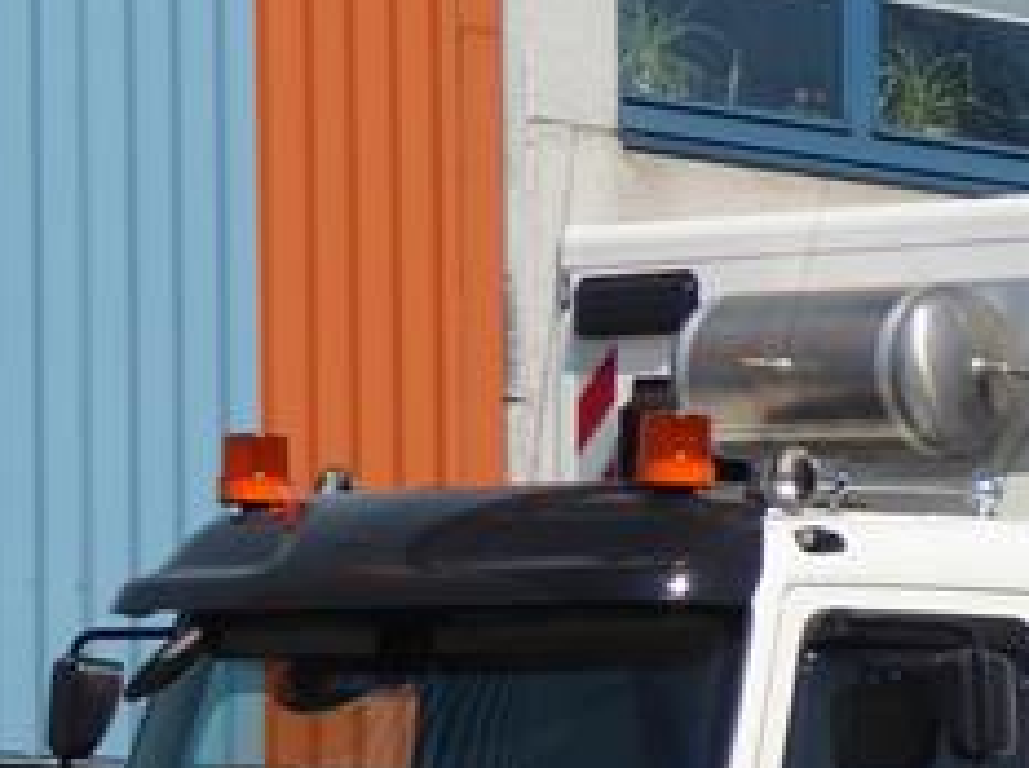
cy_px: 878
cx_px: 1537
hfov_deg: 7.6
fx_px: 7658
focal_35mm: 258
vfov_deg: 5.7
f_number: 4.5
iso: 100
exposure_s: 1/1000
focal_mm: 12.5
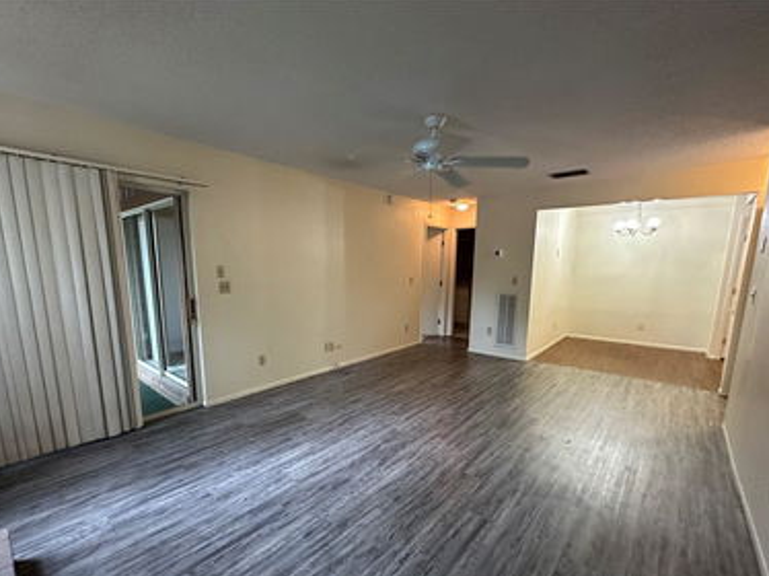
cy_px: 327
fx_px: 355
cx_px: 373
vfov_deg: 77.6
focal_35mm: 16
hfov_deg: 94.5
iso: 500
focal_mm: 2.22
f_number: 2.2
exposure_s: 1/60
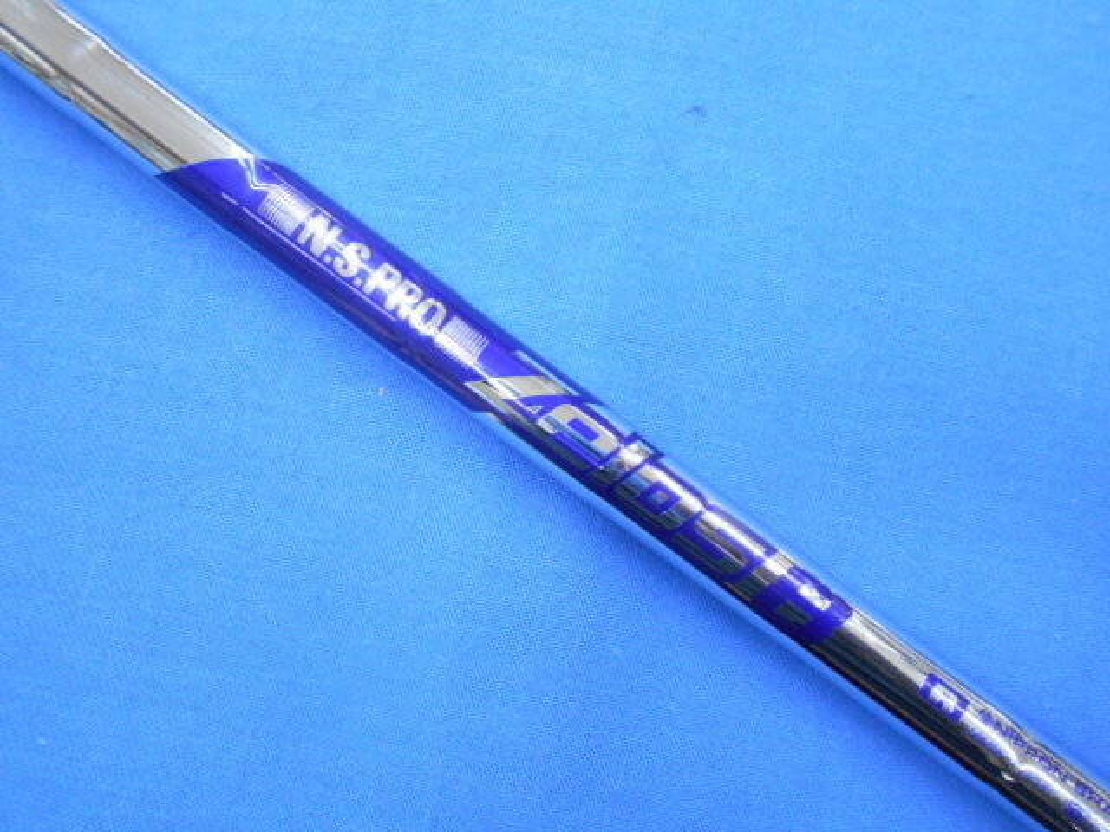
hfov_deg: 67.3
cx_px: 555
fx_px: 834
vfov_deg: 53.1
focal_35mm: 26
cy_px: 416
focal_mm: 4.6
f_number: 3.2
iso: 400
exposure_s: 1/30
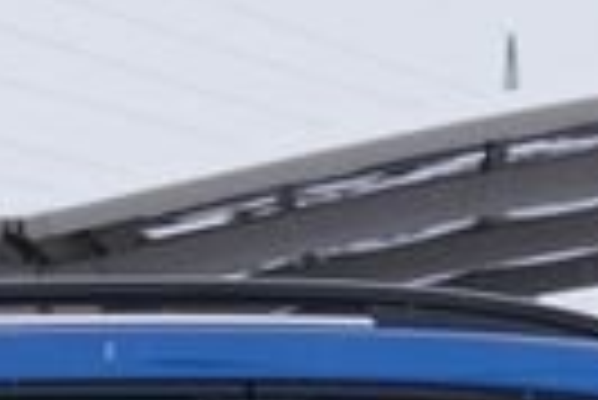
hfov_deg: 9.5
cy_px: 1121
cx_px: 450
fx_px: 3592
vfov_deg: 6.0
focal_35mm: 216
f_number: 5.6
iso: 100
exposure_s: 1/125
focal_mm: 28
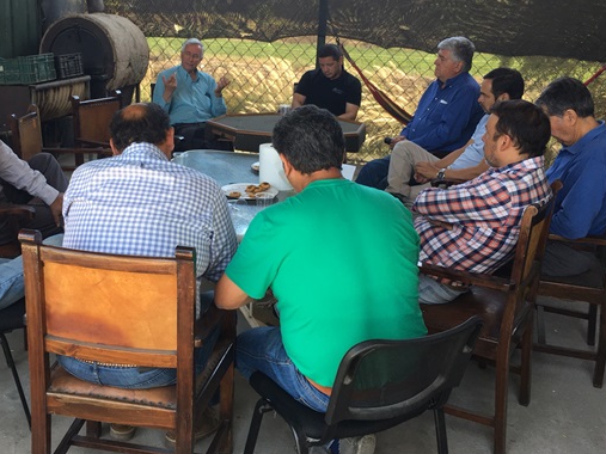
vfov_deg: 36.6
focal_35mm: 39
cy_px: 171
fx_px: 683
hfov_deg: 47.5
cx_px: 233
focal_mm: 4.15
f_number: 2.2
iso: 40
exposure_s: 1/100
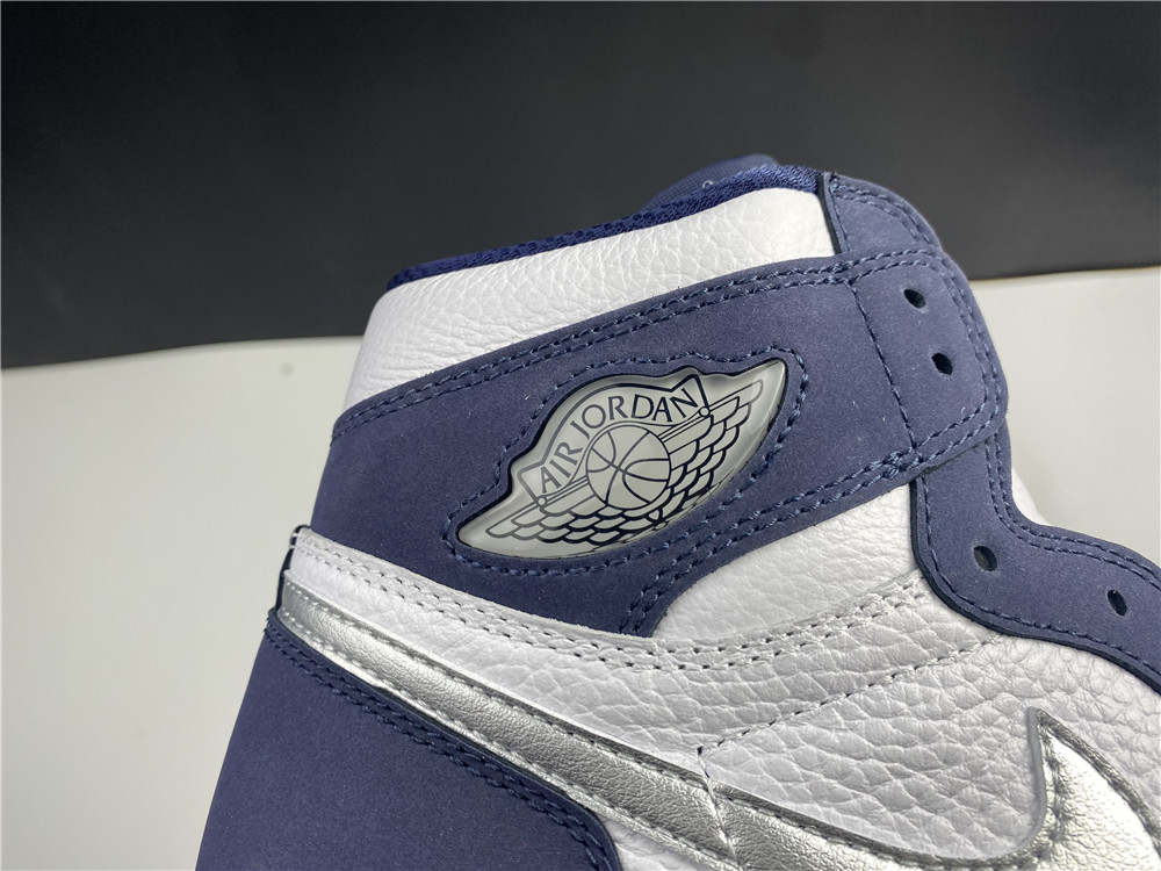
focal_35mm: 26
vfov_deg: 53.1
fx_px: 872
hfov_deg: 67.3
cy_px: 436
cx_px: 580
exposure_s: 1/100
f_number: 1.8
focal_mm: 4.25
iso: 40
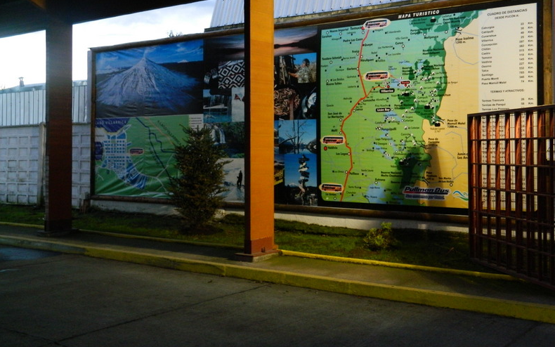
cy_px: 141
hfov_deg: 45.3
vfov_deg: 29.2
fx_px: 666
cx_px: 279
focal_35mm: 44
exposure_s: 1/30
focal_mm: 7.3
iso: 360
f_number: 3.5
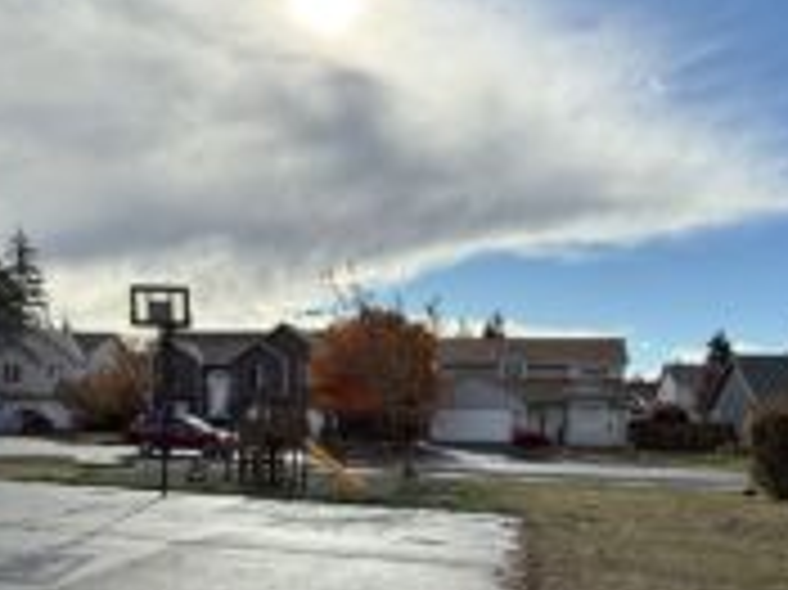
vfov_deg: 42.1
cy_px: 473
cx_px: 347
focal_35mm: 32
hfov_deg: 56.7
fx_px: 728
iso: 50
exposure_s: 1/2320
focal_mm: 2.22
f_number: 2.2
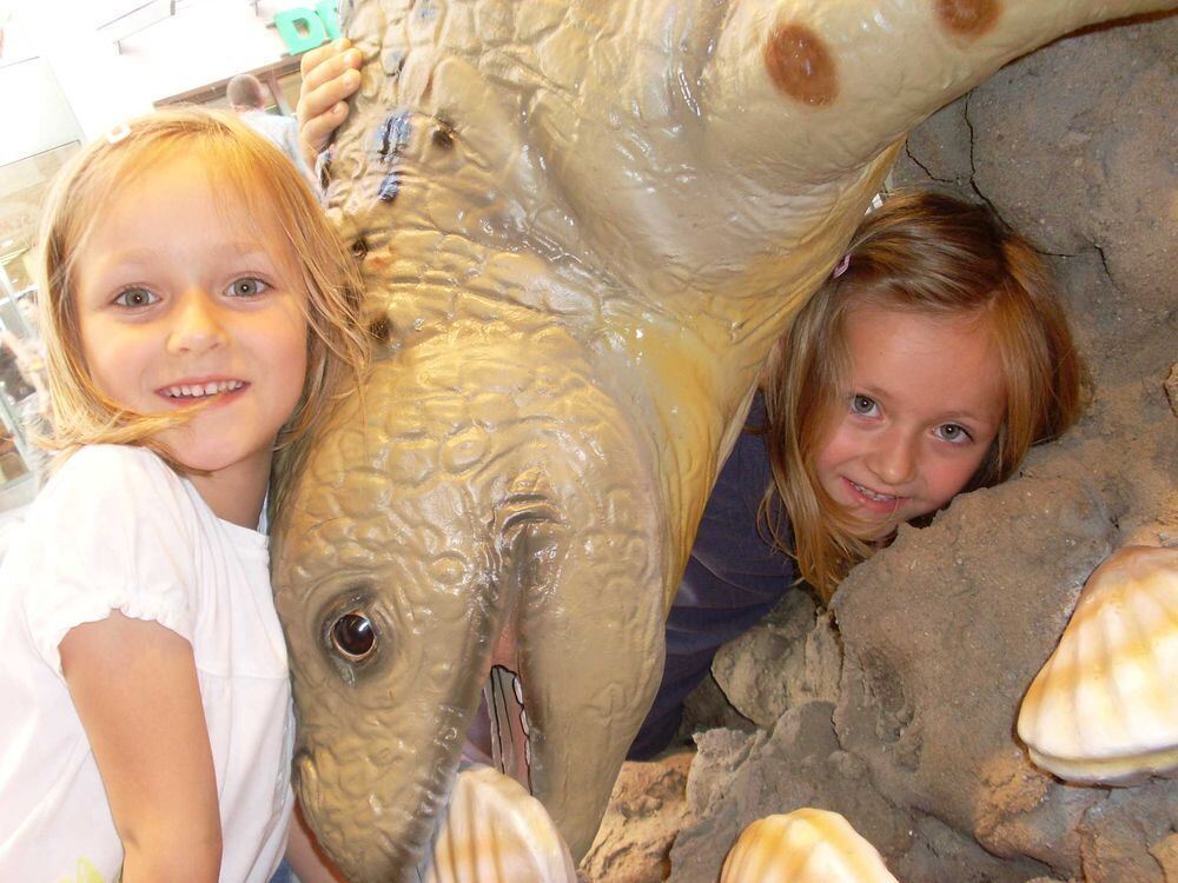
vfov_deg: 37.7
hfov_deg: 49.0
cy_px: 442
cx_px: 589
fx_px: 1293
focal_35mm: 38
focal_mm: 6.3
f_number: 3
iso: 100
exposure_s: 1/45
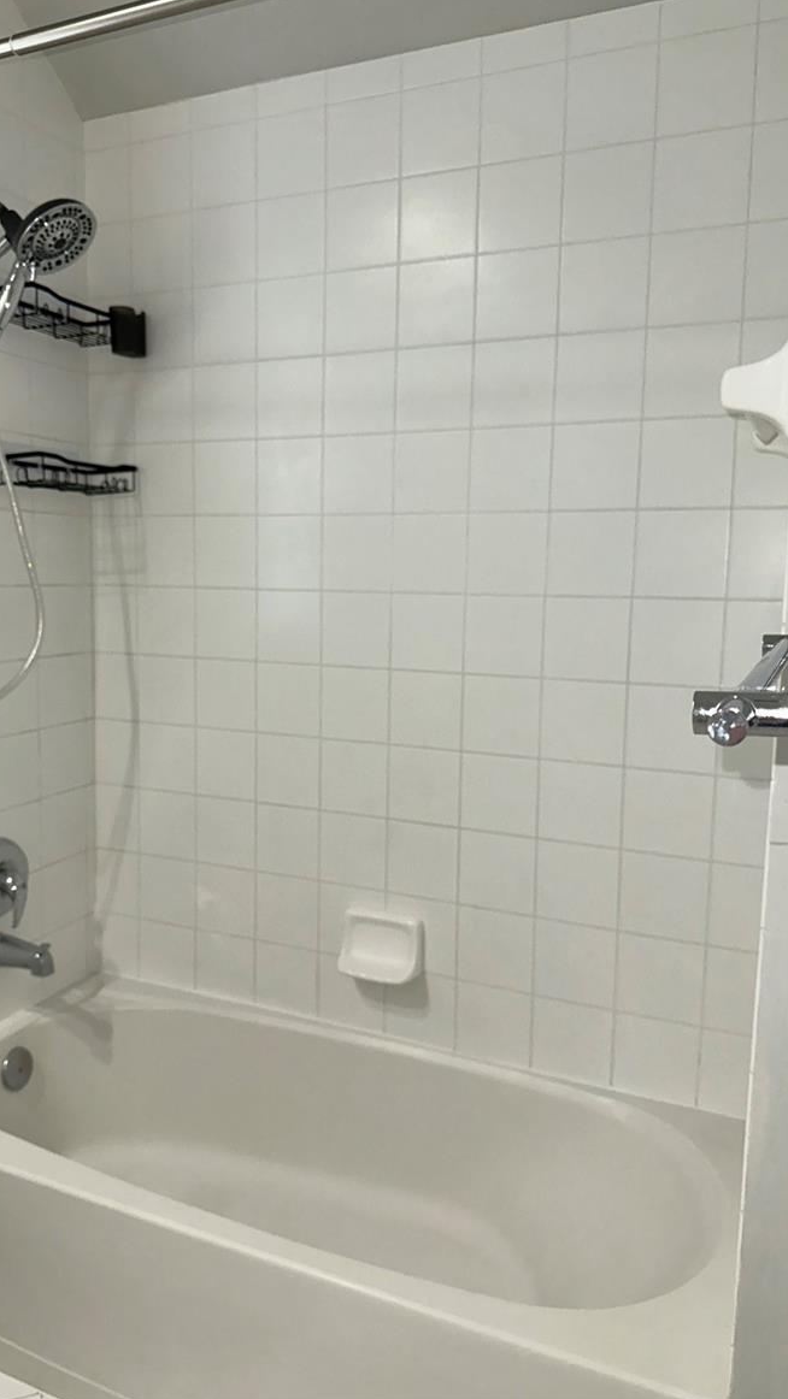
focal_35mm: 27
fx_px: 1003
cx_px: 339
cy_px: 680
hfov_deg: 42.8
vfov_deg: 69.8
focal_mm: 6.86
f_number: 1.78
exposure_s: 1/120
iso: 200
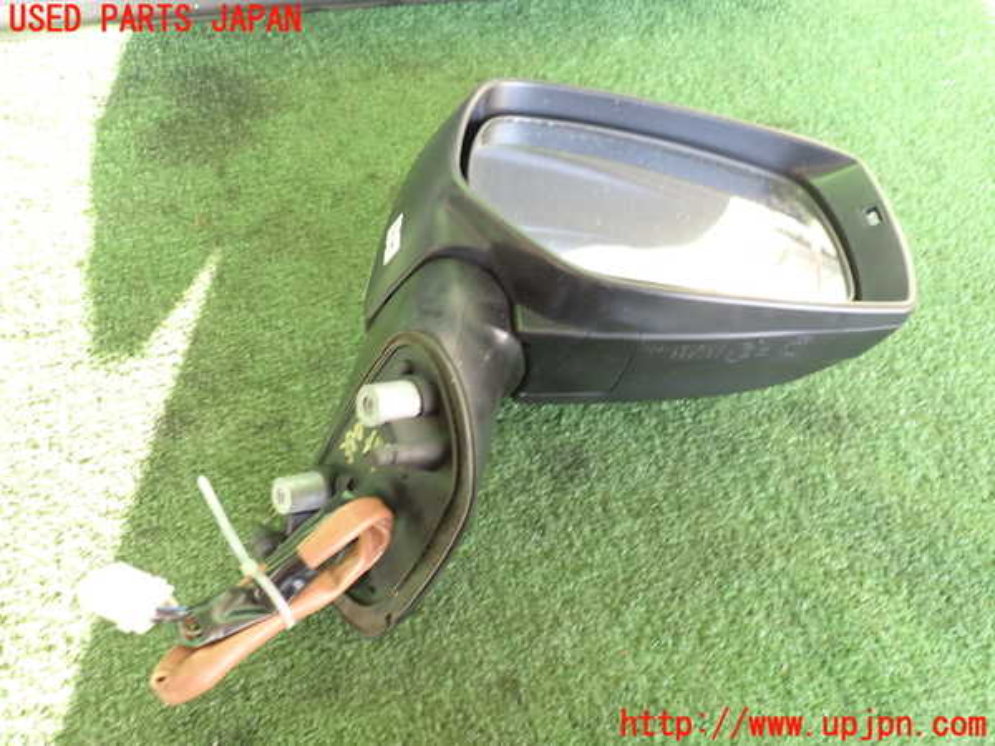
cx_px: 498
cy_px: 373
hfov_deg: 60.0
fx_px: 862
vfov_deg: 46.8
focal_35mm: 30
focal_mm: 5.4
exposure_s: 1/30
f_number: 2.3
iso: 200
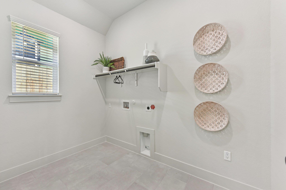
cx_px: 143
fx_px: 111
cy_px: 95
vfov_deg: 81.2
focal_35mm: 14
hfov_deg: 104.3
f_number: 8
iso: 220
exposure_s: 1/15
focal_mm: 14
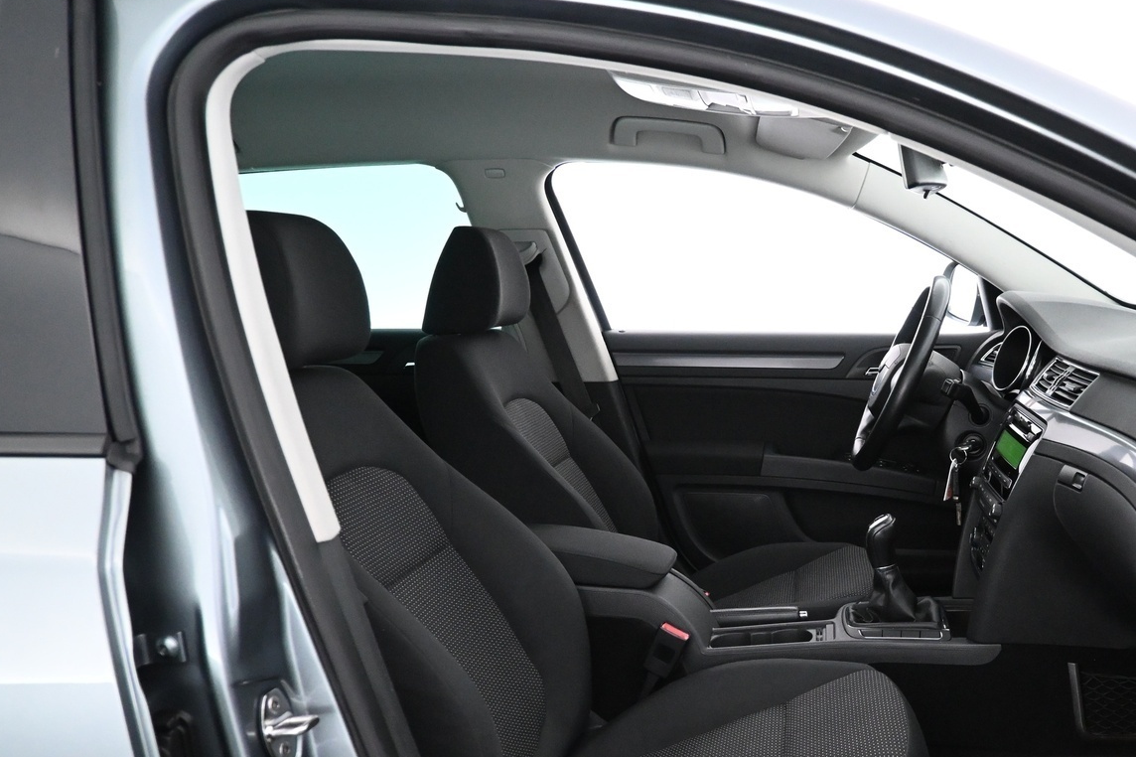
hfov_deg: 54.4
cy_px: 522
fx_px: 1073
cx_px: 781
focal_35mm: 34
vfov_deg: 38.3
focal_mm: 16
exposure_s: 1/50
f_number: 3.5
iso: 4000
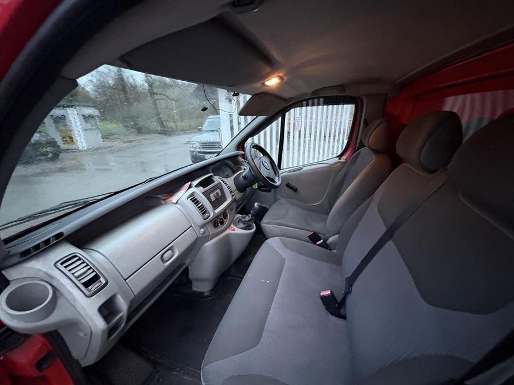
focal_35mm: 14
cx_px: 257
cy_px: 192
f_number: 2.2
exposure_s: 1/39
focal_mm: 2.22
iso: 1000
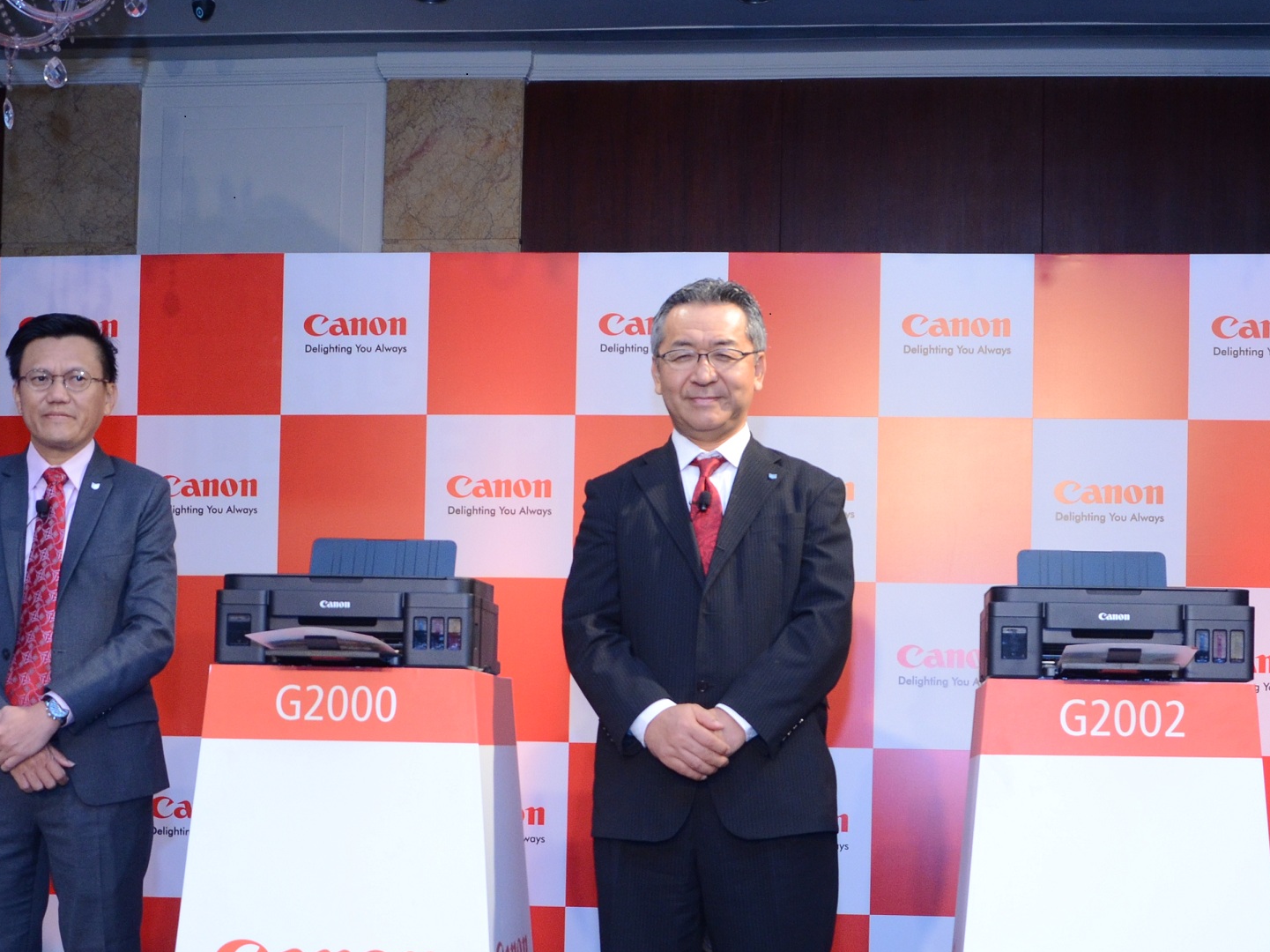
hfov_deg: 29.8
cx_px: 753
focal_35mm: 65
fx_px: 2384
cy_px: 675
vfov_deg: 22.4
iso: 800
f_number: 5
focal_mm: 22
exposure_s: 1/125
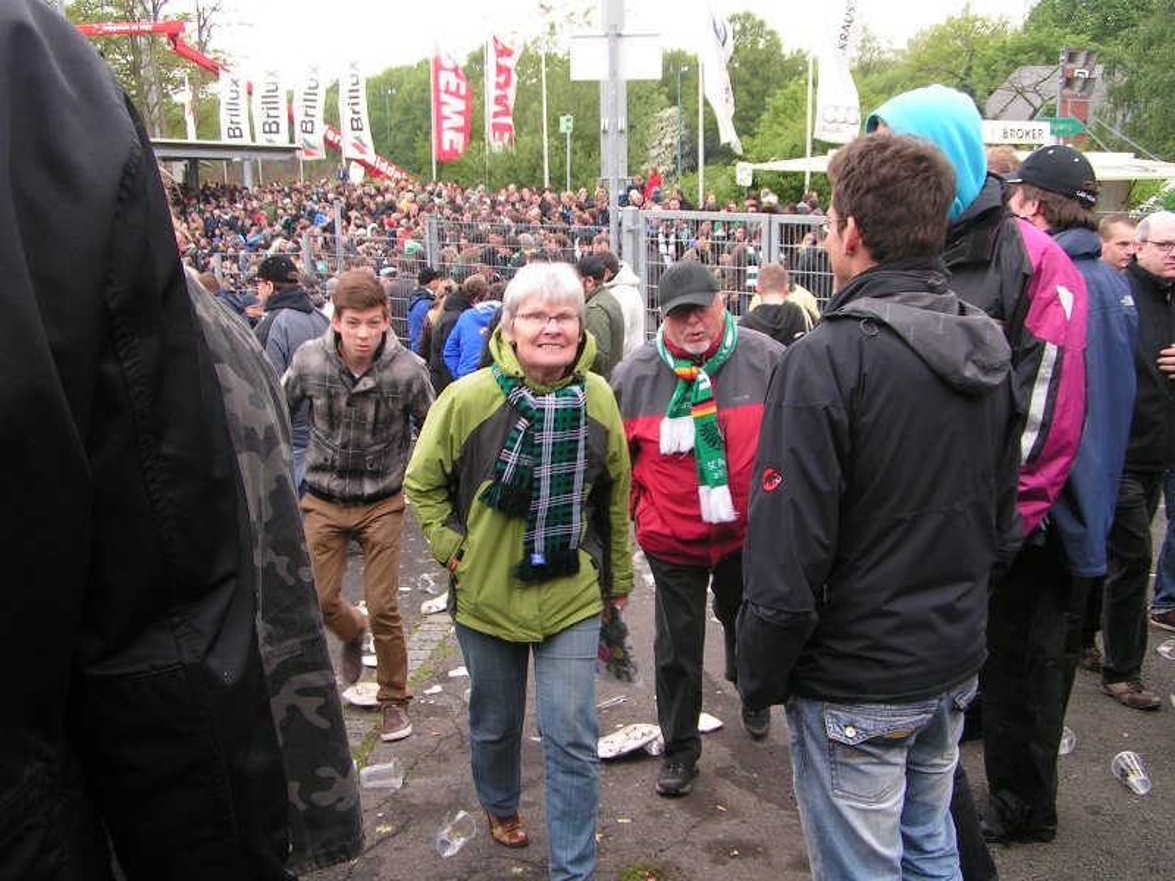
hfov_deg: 49.0
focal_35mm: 38
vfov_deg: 37.7
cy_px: 440
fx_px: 1290
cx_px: 588
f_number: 4.5
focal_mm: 5.8
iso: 50
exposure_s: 1/60
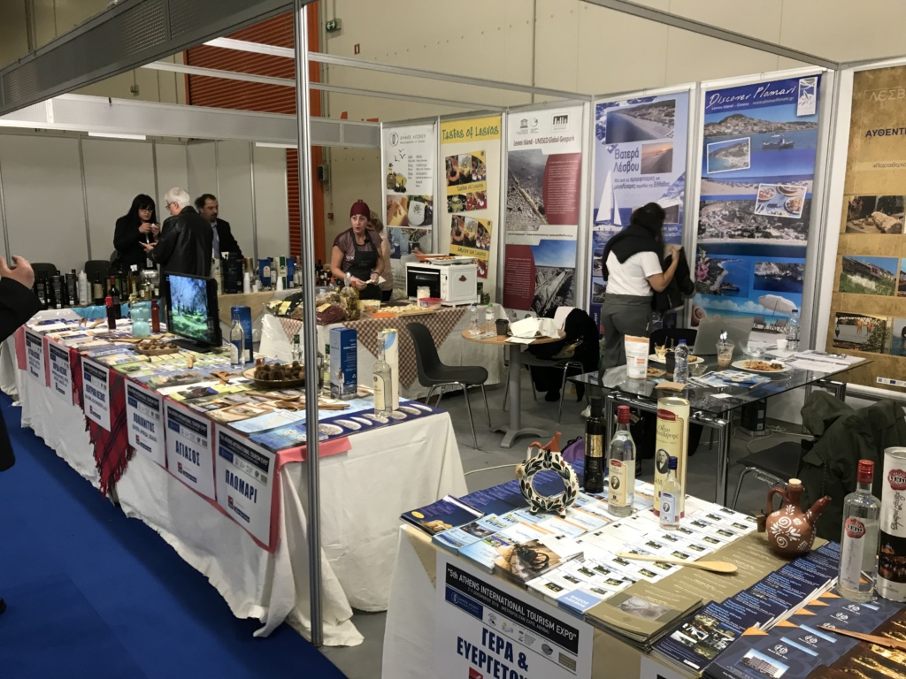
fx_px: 733
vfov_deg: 49.7
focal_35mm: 28
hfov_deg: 63.4
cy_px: 340
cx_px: 453
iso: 50
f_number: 1.8
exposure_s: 1/17
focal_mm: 3.99
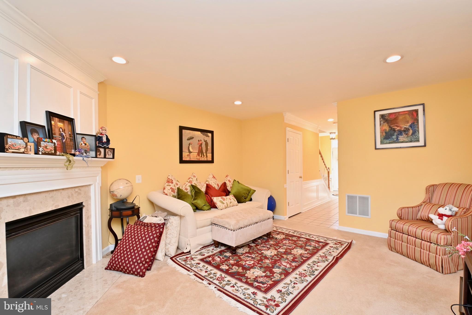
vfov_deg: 77.3
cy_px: 158
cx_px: 236
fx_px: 197
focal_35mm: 15
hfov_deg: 100.4
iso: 320
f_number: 7.1
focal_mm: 10
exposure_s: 1/15
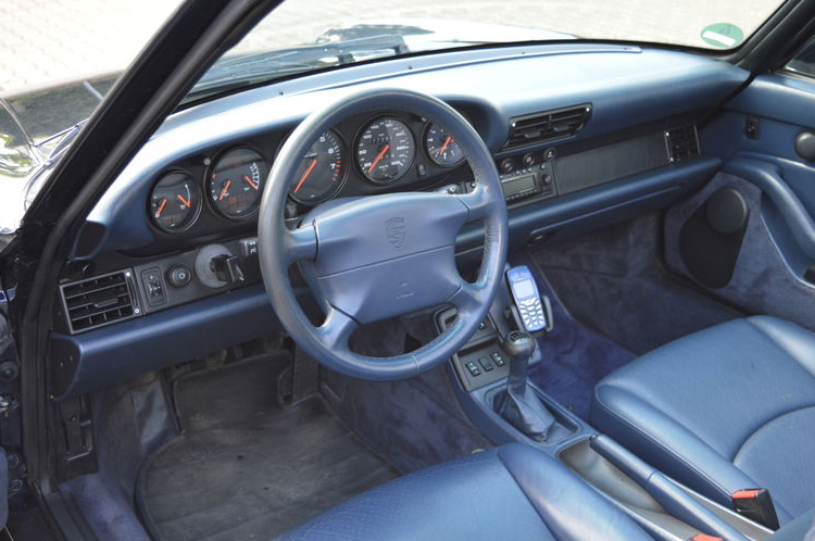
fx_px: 972
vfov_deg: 31.1
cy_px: 269
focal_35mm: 43
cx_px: 402
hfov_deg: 45.5
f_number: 4.5
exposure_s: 1/80
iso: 400
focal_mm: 28
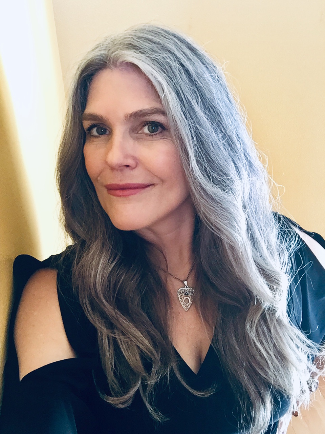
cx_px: 162
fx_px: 388
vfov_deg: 58.4
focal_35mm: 31
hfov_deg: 45.4
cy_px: 217
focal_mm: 2.65
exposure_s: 1/30
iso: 125
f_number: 2.2
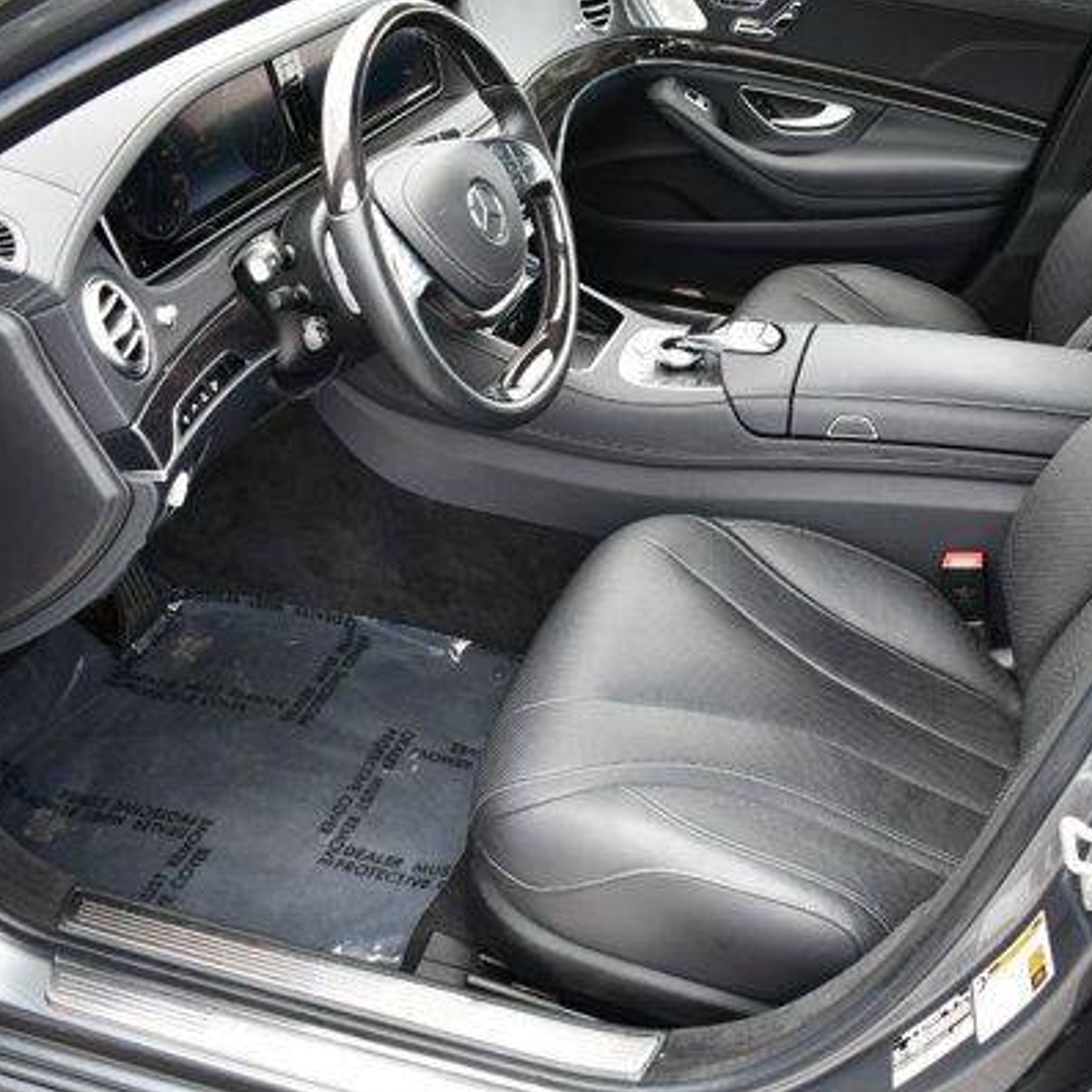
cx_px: 688
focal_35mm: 37
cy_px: 534
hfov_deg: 44.5
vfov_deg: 44.9
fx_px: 1321
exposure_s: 1/250
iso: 400
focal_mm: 18
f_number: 4
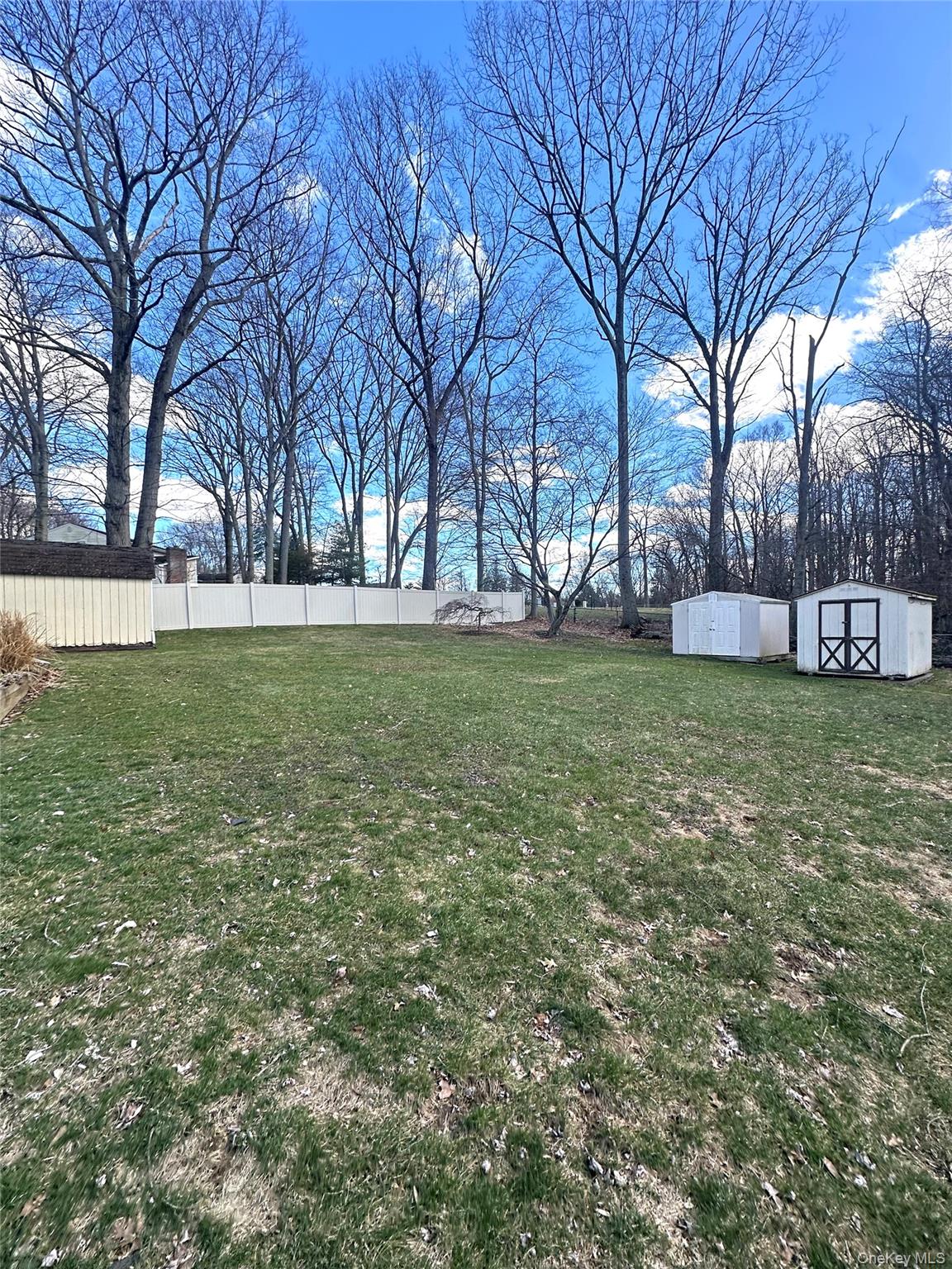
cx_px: 476
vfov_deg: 102.1
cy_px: 634
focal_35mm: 14
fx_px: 513
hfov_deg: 85.7
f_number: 2.2
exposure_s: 1/561
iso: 40
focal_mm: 2.22
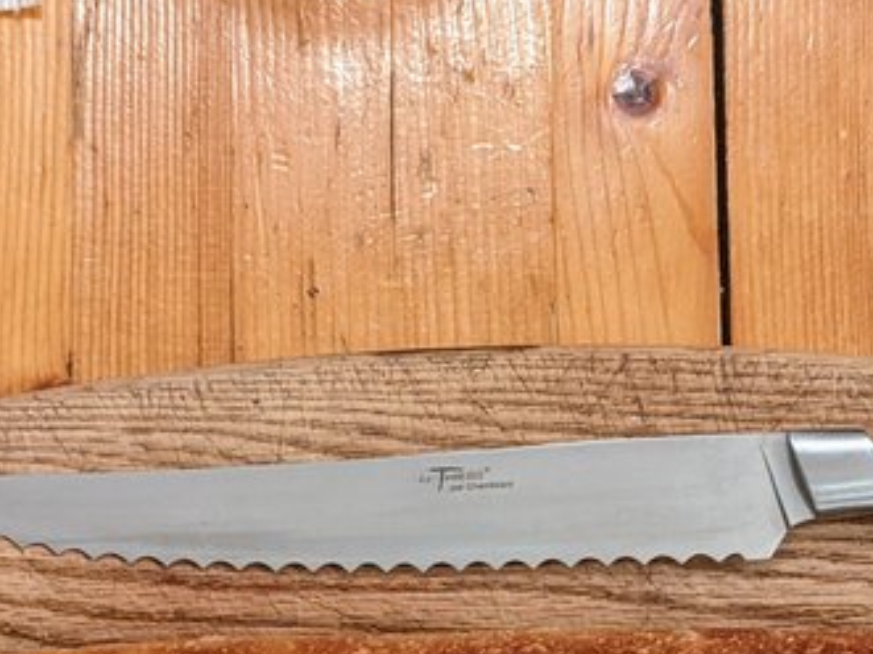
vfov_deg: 13.6
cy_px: 756
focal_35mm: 106
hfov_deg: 18.6
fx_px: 2672
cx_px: 448
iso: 312
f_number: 1.73
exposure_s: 1/24
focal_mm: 4.38
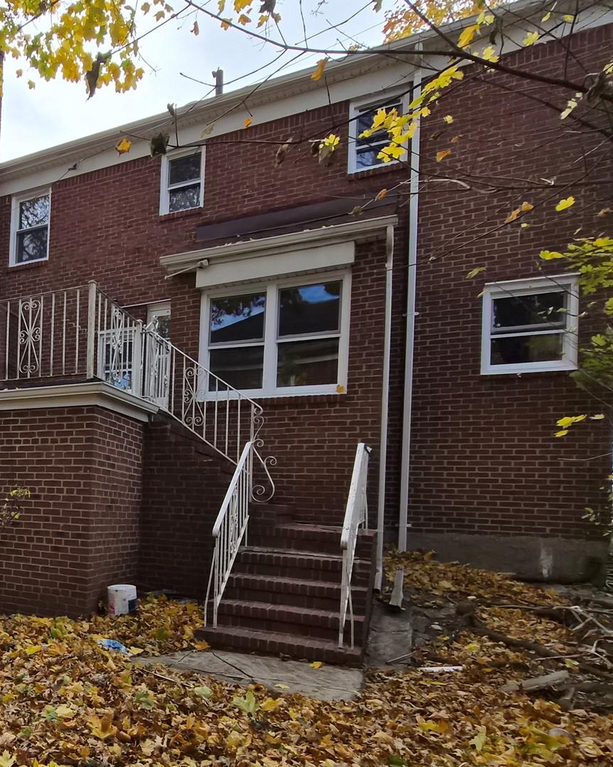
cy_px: 492
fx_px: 544
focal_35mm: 24
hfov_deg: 51.6
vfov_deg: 68.9
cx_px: 58
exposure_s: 1/718
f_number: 2.2
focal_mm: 1.7
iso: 50
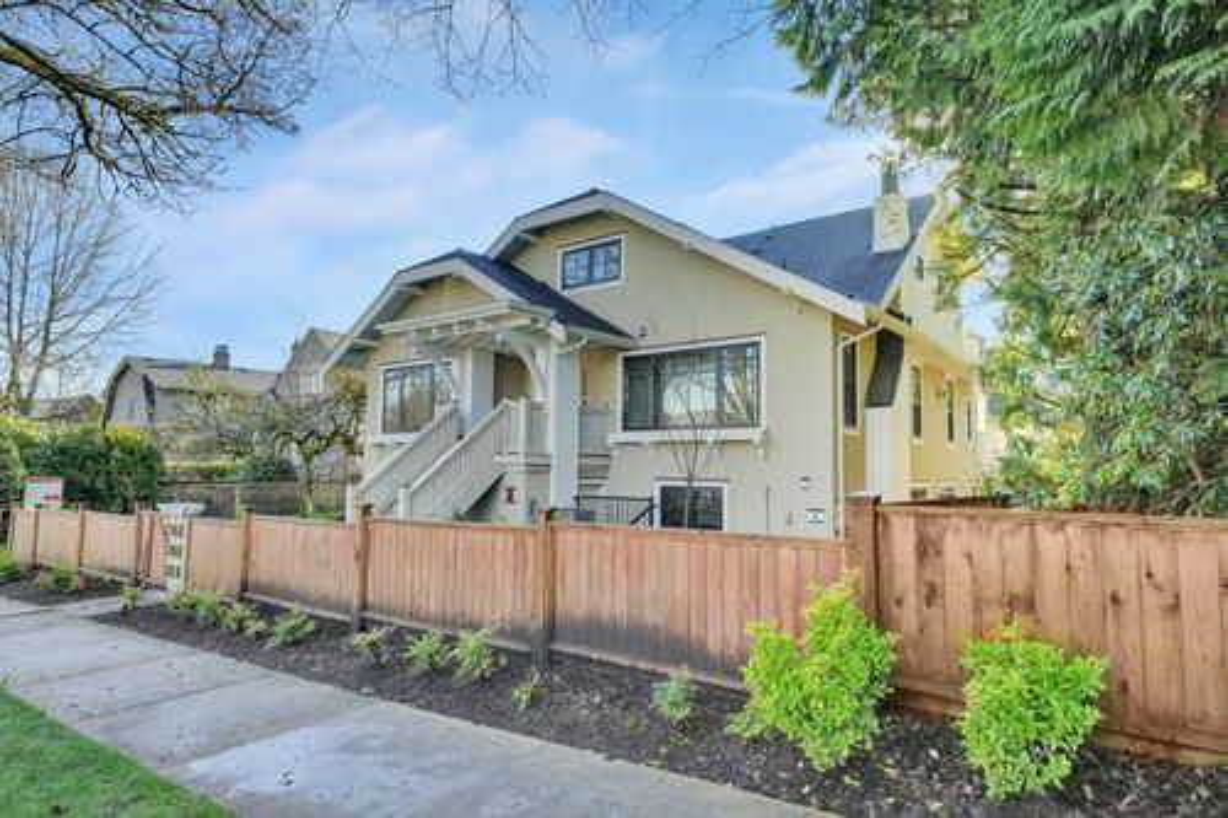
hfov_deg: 81.2
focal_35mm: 21
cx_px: 614
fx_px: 716
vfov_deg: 59.5
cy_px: 409
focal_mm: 21
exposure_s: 1/320
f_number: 8
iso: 400
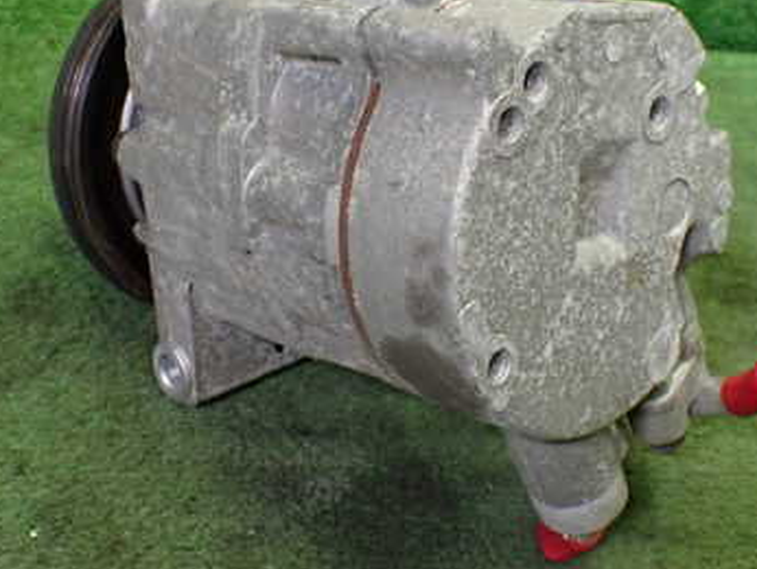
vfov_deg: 27.9
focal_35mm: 52
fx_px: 1138
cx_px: 396
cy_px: 186
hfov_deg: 36.8
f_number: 2.3
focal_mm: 5.4
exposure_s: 1/125
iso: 500
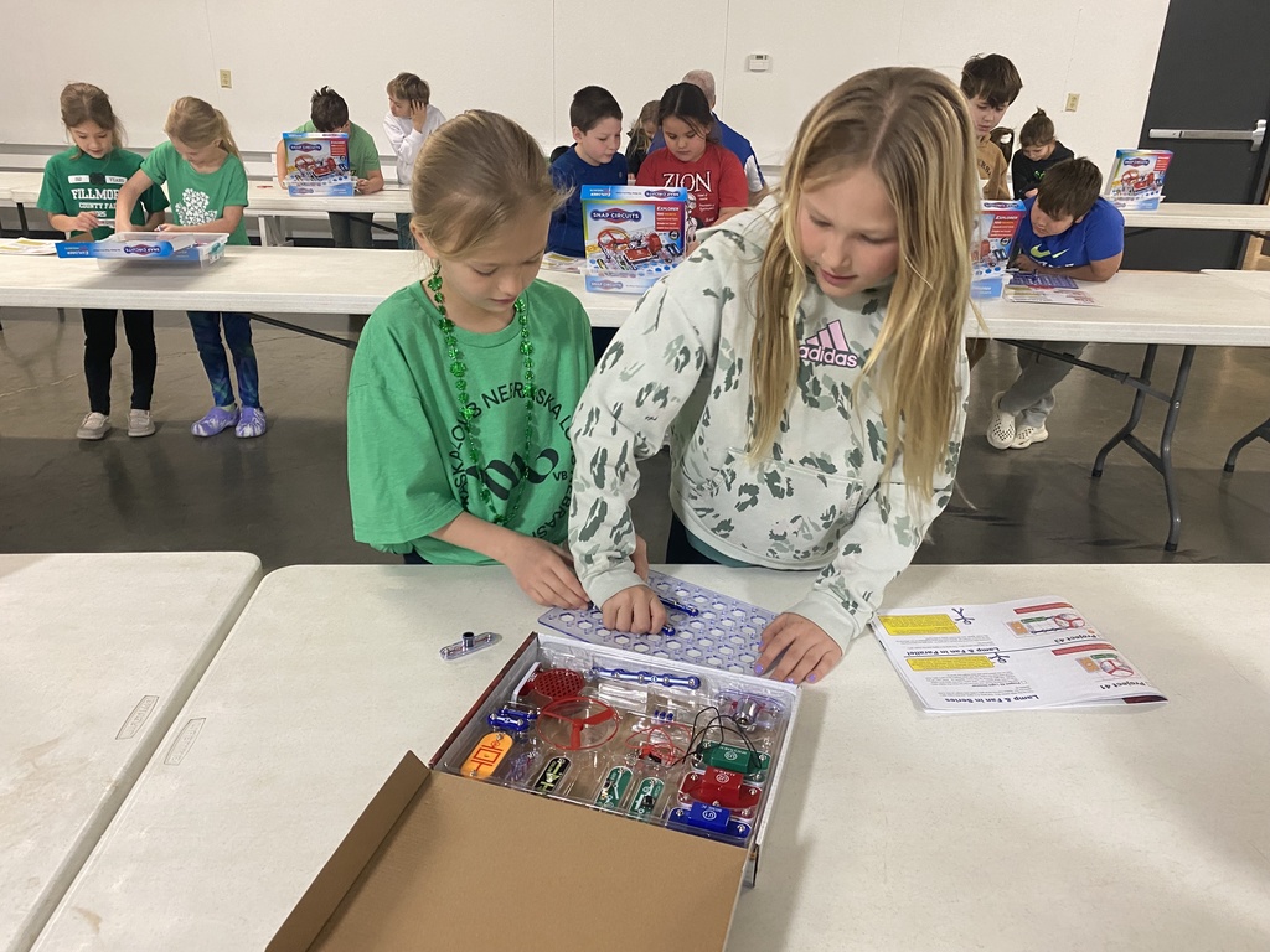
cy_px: 476
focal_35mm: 26
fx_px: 954
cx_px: 635
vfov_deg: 53.1
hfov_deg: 67.3
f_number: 1.8
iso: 250
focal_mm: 4.25
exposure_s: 1/60
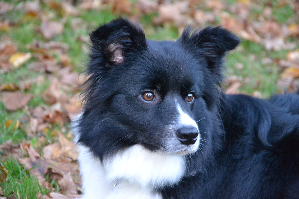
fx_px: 1308
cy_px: 100
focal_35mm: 158
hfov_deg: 13.0
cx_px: 150
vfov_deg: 8.7
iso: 2500
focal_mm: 105
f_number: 5.6
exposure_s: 1/60
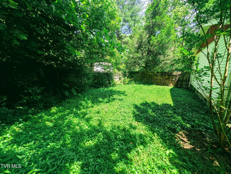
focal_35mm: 12
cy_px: 87
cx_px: 116
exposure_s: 1/448
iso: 37
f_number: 1.95
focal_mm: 2.23
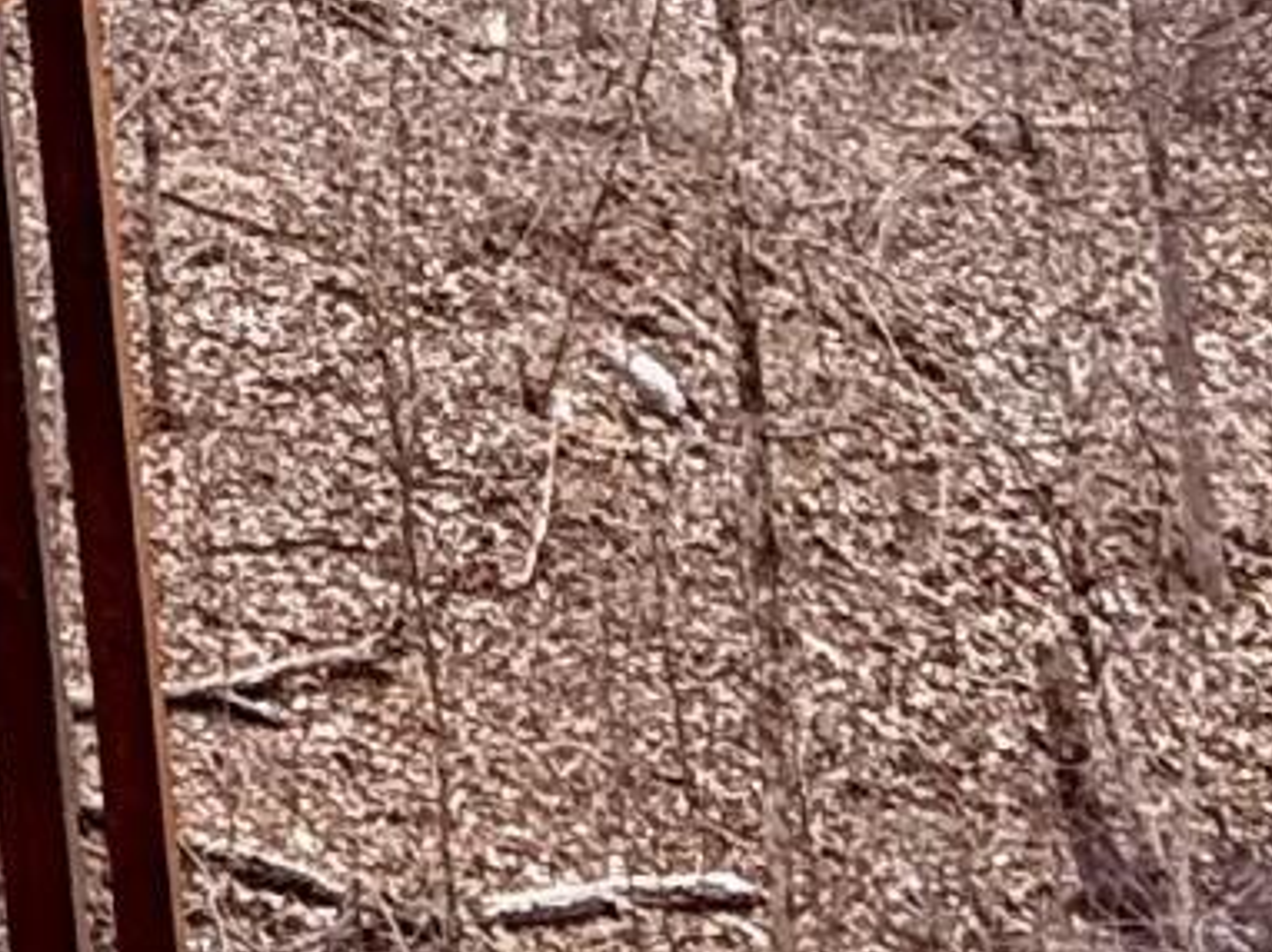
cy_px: -982
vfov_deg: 11.9
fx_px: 4040
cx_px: -1648
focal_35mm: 110
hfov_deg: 13.7
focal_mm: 2.22
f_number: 2.2
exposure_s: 1/260
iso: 64
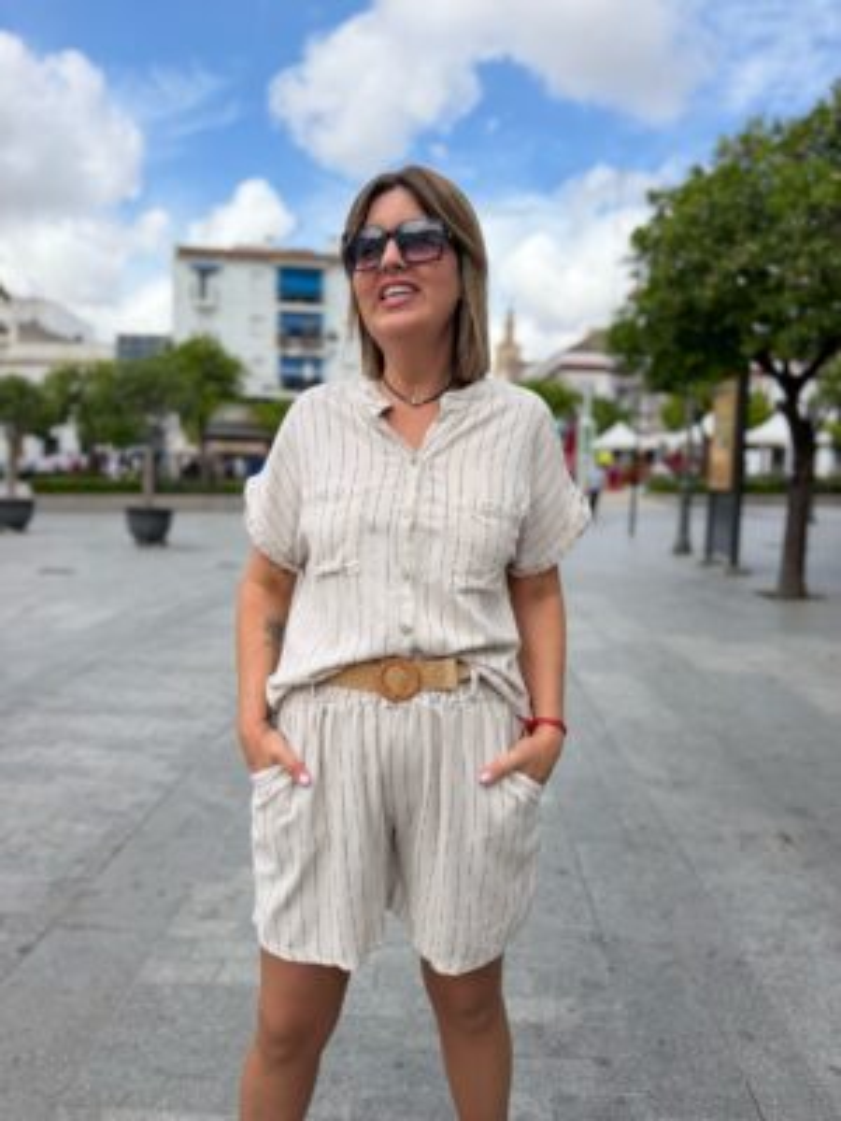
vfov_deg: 71.6
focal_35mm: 24
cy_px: 560
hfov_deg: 56.8
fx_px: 777
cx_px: 420
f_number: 1.78
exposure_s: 1/3279
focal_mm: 6.76
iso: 100
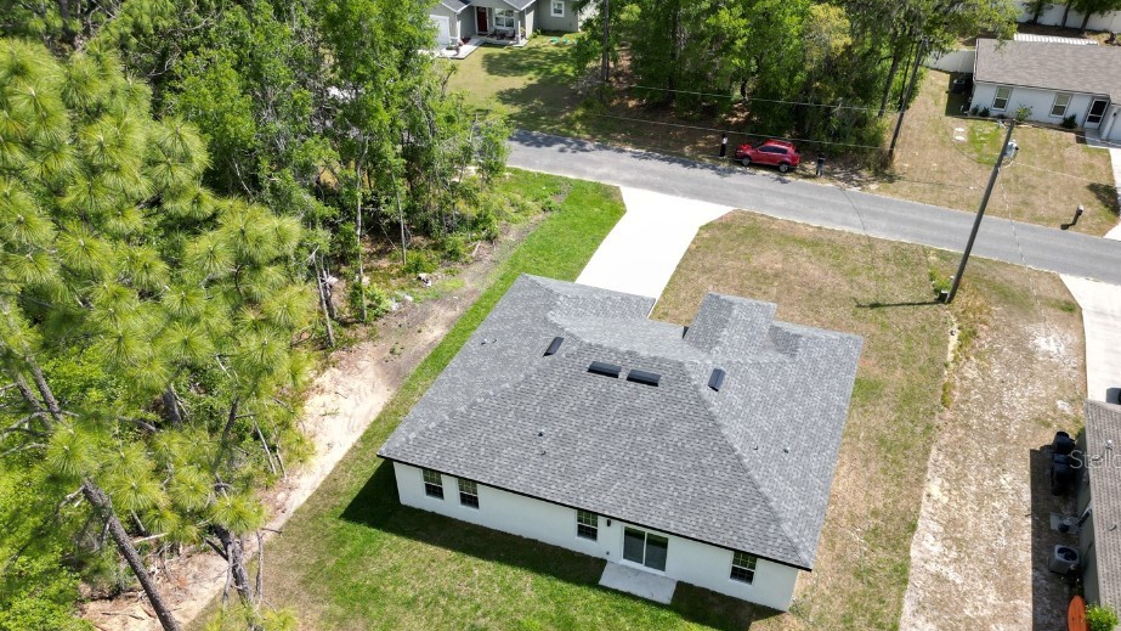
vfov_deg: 39.3
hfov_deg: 66.1
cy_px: 458
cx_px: 562
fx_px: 862
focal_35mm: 29
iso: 110
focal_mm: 6.72
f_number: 1.7
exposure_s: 1/2000
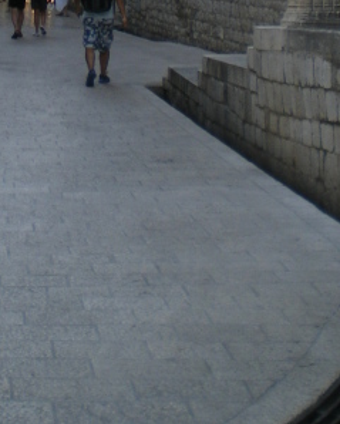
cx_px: 115
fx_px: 1331
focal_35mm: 106
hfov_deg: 14.5
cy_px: -125
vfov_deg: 17.0
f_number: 3.1
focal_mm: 6.3
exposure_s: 1/160
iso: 50
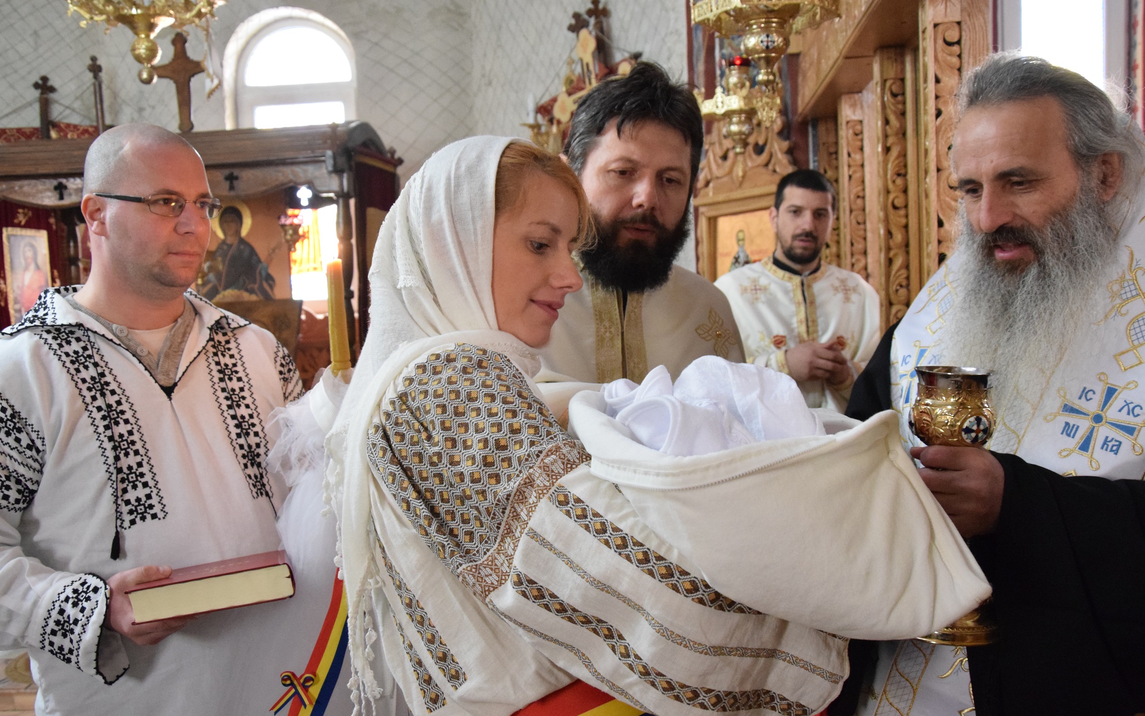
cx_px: 595
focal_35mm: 35
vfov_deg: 36.7
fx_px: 1078
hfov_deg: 55.9
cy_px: 370
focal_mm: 21
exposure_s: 1/60
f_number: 5
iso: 3200
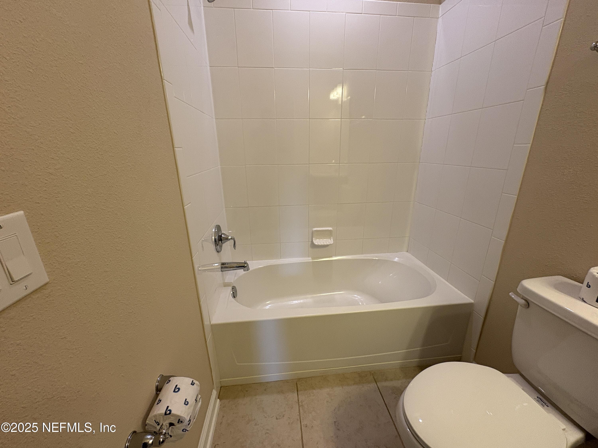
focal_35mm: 14
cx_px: 299
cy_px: 224
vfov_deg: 85.7
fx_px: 242
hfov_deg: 102.1
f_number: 2.2
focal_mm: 2.22
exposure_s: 1/120
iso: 160
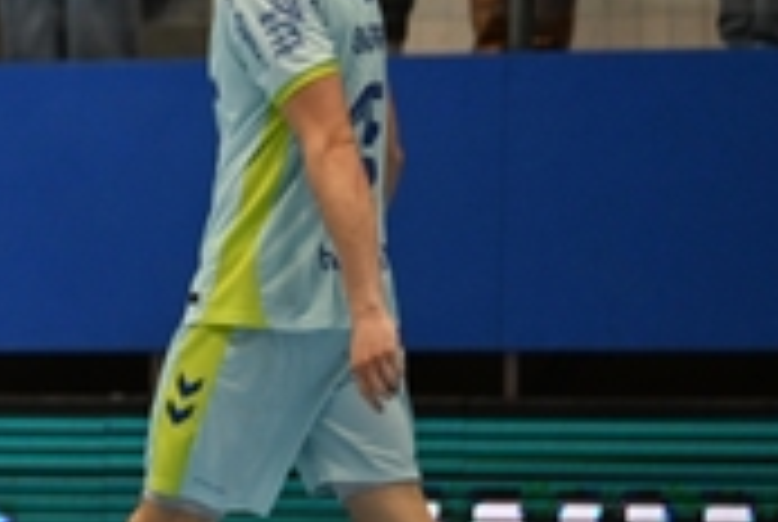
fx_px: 10867
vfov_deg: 2.7
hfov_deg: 4.1
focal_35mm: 502
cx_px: -513
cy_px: -50
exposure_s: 1/1250
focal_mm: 145
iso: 2000
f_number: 2.8
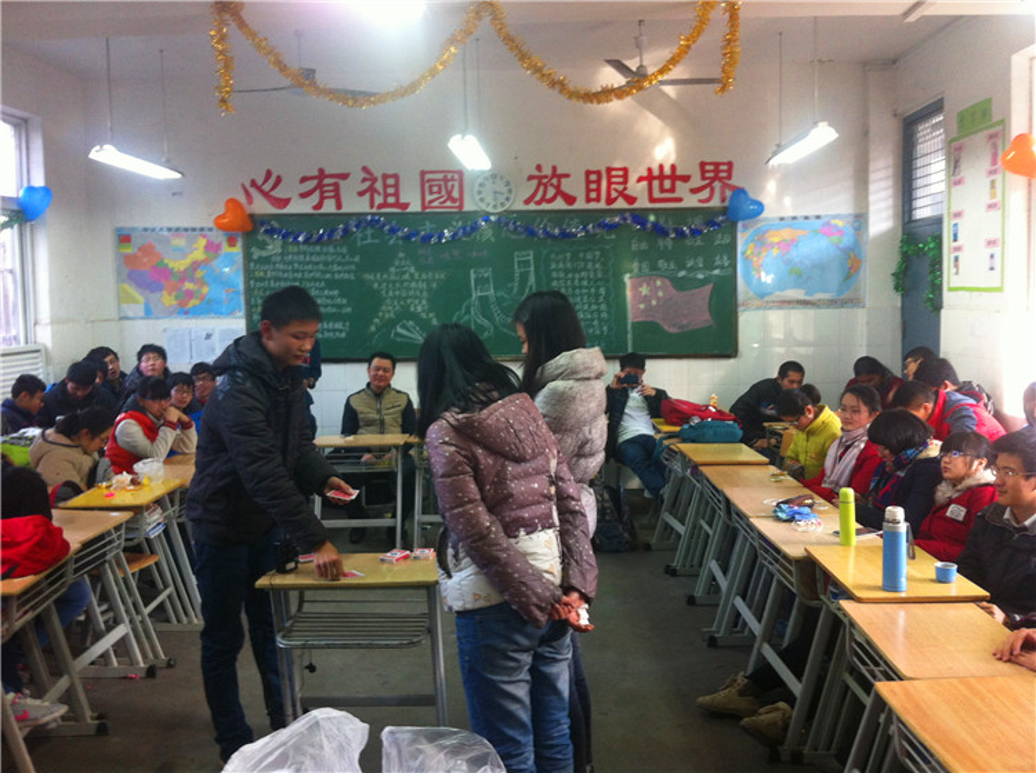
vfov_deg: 40.6
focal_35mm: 35
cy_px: 386
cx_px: 518
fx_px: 1046
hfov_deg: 52.7
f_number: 2.8
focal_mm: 3.85
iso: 125
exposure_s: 1/15
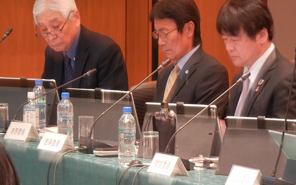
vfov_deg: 4.1
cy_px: 76
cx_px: 147
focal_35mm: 320
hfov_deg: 6.6
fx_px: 2582
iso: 400
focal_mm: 54
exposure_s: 1/3.4
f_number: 5.6
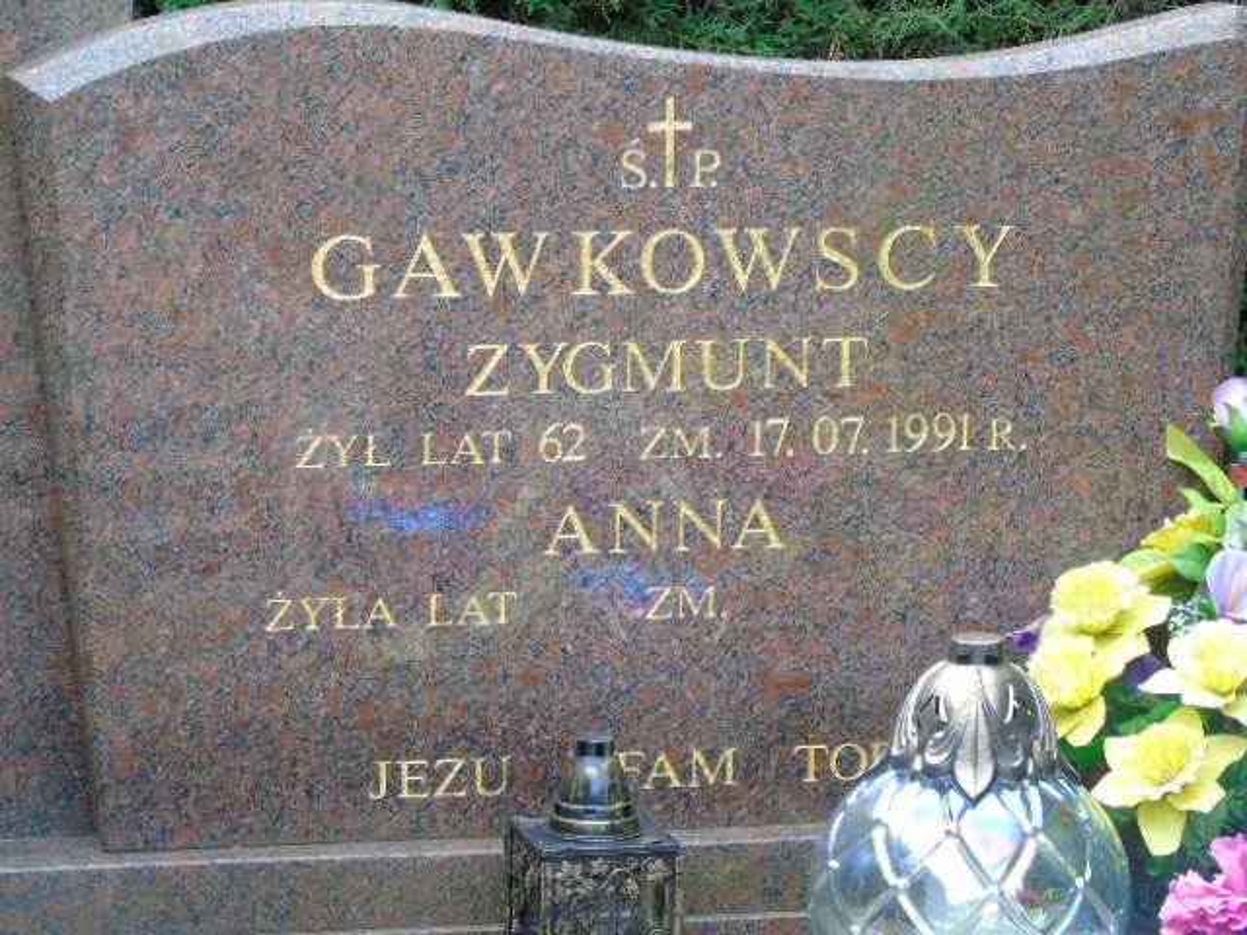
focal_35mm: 142
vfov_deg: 10.4
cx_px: 624
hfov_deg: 13.9
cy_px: 468
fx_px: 5115
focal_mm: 25
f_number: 4.7
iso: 200
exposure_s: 1/125
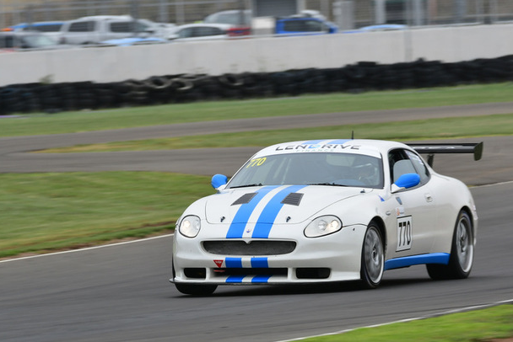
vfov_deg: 2.2
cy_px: 163
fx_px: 9010
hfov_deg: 3.3
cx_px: 321
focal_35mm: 632
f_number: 10
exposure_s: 1/160
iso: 160
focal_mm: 320
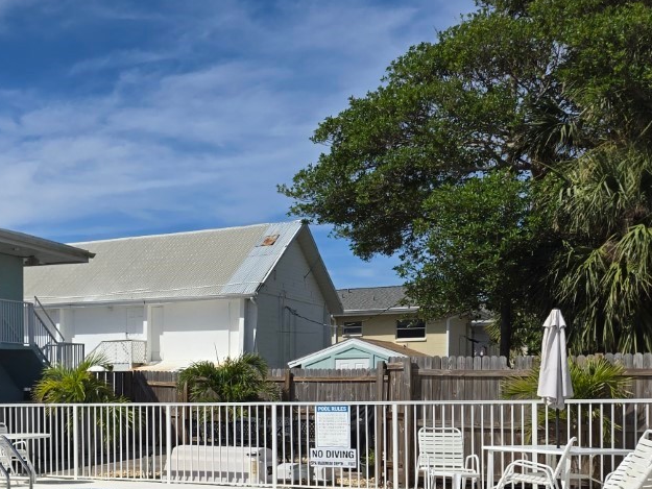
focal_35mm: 53
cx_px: 9
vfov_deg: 26.8
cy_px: 421
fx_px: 998
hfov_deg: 33.3
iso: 25
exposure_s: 1/3956
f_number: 1.8
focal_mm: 5.4
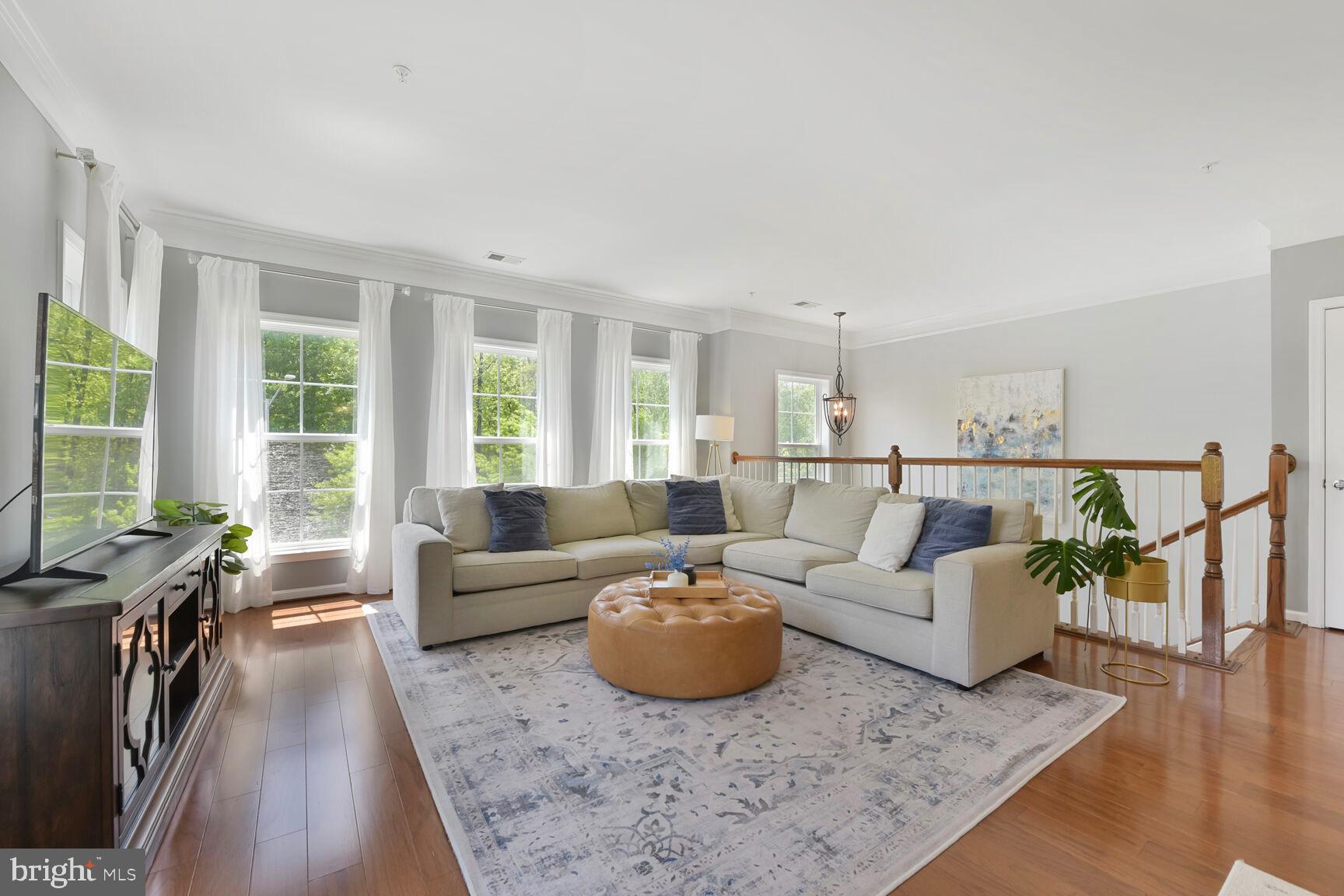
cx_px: 672
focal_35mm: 14
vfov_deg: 81.2
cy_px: 448
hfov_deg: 104.3
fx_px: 523
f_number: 8
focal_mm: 14
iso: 160
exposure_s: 1/15
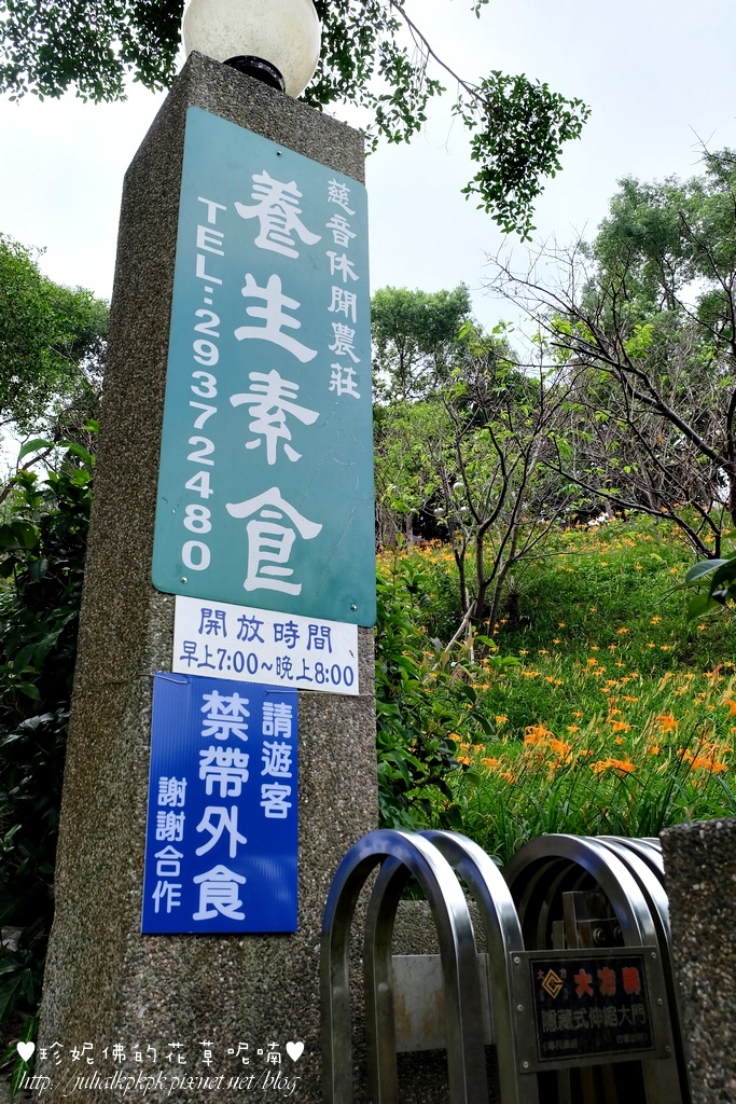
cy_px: 552
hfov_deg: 41.1
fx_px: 981
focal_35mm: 32
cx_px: 368
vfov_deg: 58.7
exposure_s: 1/640
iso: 800
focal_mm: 21.1
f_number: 8
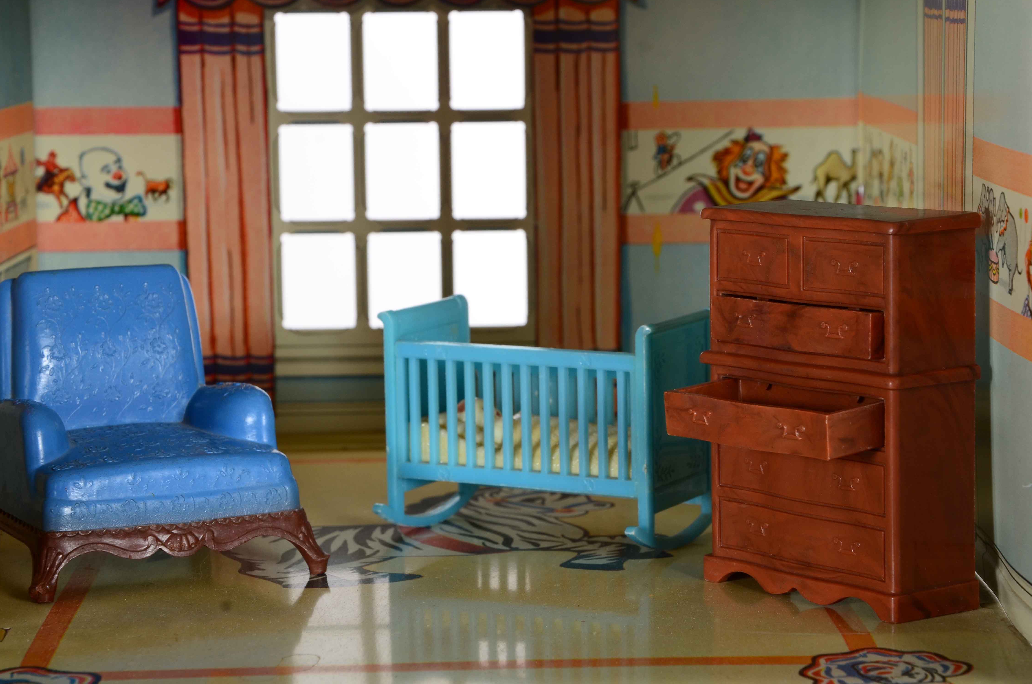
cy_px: 328
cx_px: 519
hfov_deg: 17.8
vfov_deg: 11.9
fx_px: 3290
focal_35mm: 115
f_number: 13
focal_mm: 70
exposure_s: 1/160
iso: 200
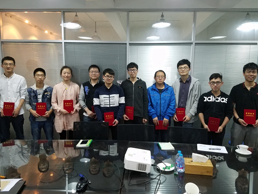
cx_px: 129
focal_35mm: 26
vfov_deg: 53.1
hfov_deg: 67.3
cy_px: 97
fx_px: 194
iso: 250
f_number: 1.7
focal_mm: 4.2
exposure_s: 1/25
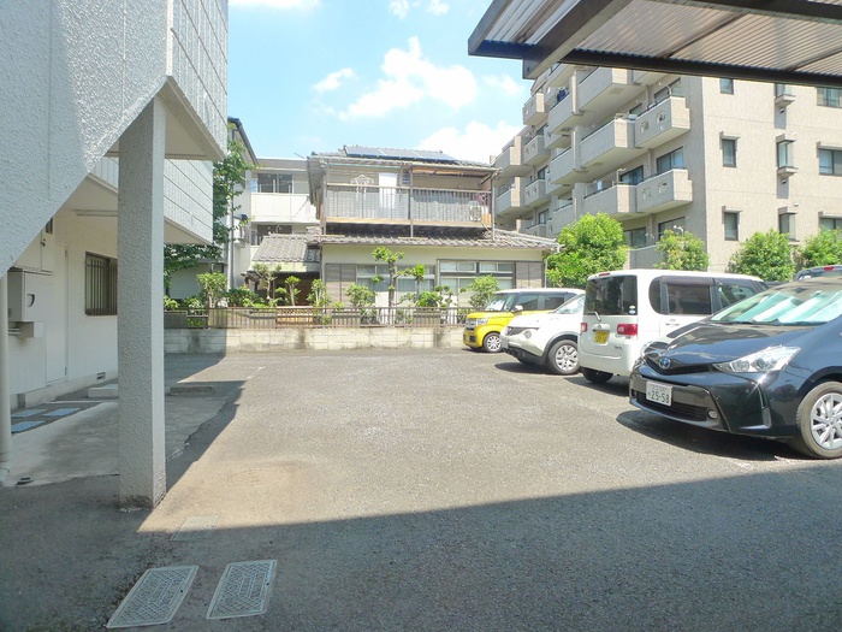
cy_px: 316
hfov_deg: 71.6
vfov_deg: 56.8
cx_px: 421
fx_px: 584
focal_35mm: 24
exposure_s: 1/400
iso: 125
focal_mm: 5.1
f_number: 2.8
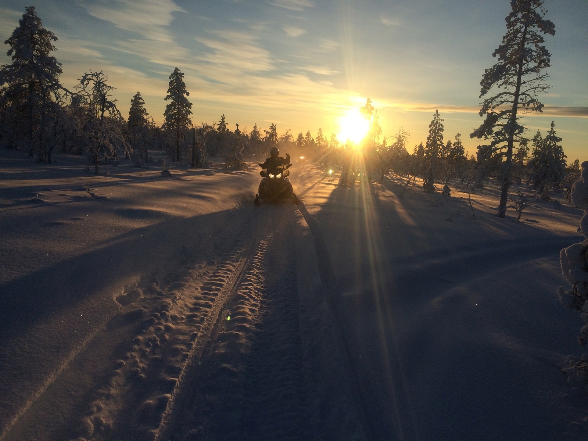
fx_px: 493
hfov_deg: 61.7
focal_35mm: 29
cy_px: 220
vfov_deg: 48.2
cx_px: 294
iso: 32
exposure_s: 1/3425
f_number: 2.2
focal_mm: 4.15
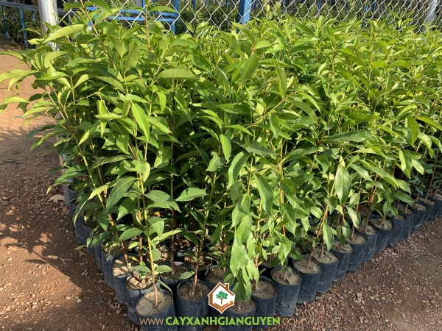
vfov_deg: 53.1
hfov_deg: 67.3
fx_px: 332
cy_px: 166
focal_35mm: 26
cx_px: 221
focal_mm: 4.2
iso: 25
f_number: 1.8
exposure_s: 1/594
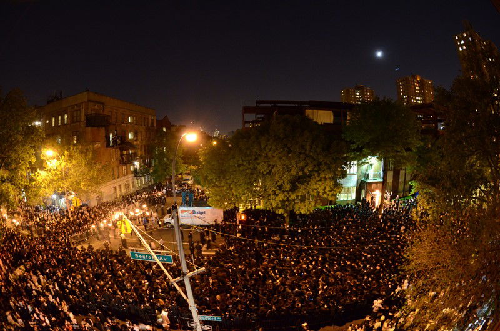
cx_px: 250
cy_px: 166
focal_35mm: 16
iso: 2500
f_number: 5.6
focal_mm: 10.5
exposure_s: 1/1.6
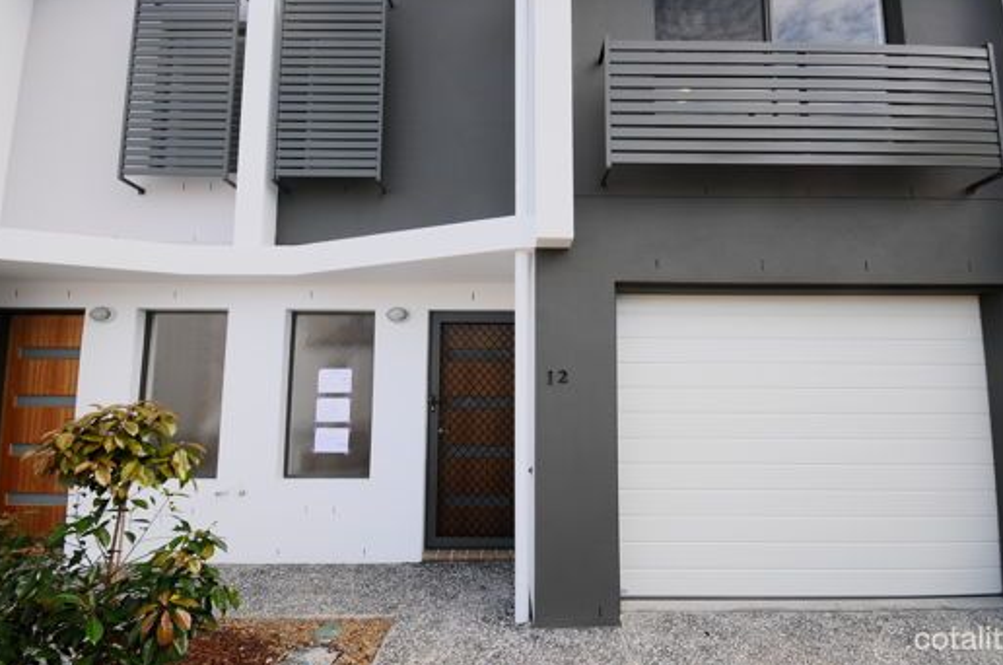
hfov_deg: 96.8
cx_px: 521
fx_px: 445
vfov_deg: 73.5
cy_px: 332
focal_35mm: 16
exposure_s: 1/80
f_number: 8
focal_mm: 10
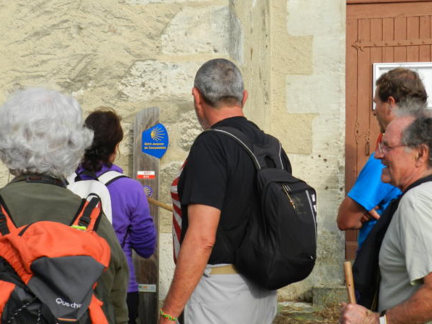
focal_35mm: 57
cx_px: 206
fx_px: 711
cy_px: 167
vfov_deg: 25.6
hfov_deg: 33.8
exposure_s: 1/500
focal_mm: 9.4
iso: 160
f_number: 4.4
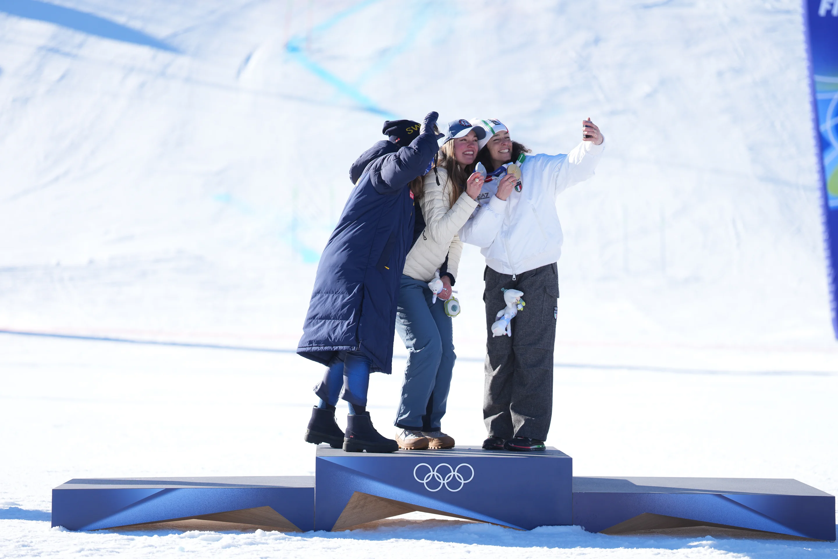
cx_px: 419
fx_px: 3026
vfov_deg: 10.5
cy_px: 280
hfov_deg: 15.8
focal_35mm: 130
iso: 125
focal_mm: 130
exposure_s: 1/1250
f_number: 2.8
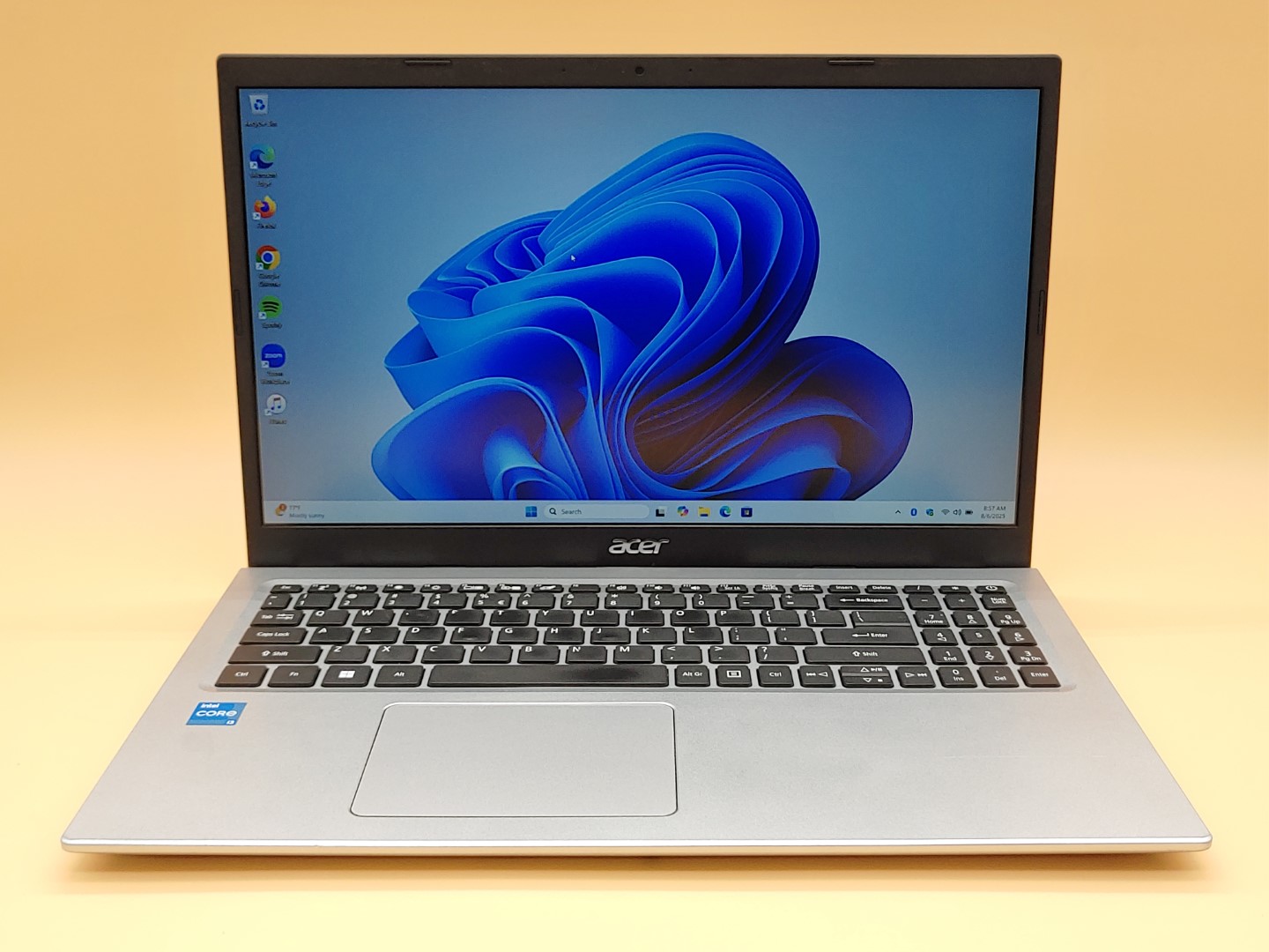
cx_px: 634
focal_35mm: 39
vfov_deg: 36.8
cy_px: 476
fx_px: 1430
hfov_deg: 47.9
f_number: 1.8
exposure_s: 1/172
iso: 50
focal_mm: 4.36
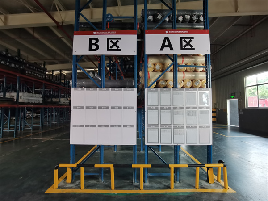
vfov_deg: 74.7
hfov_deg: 91.0
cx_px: 134
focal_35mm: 17
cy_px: 100
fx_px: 132
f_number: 2.2
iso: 250
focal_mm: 2.26
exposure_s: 1/50
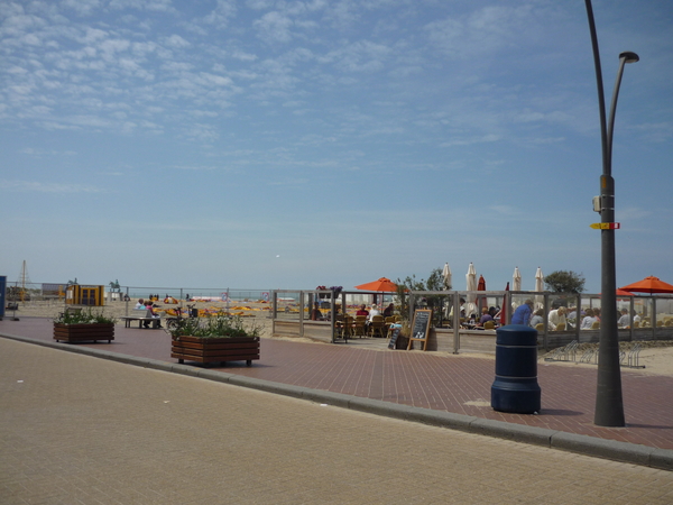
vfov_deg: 42.9
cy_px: 252
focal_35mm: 33
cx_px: 336
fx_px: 642
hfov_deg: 55.4
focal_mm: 5.5
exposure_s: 1/400
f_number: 8
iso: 100
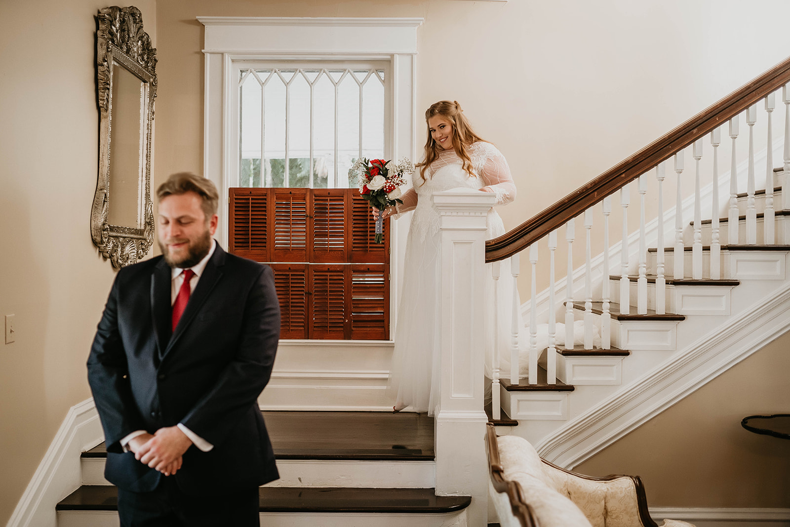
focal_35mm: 35
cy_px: 264
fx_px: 768
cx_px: 395
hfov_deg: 54.4
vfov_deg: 37.9
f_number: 2
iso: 800
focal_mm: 35
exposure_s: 1/125
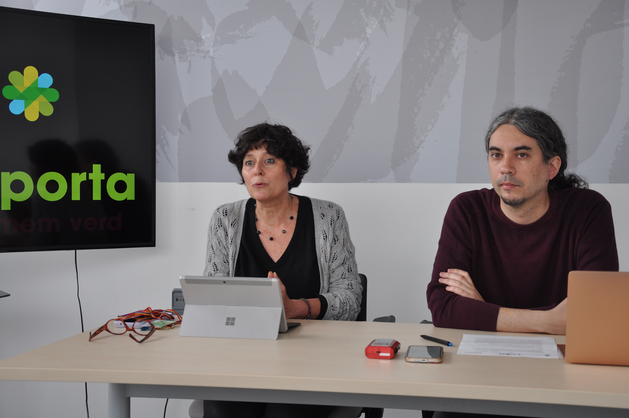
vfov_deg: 23.7
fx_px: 995
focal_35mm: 57
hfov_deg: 35.1
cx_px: 314
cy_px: 209
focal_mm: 38
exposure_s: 1/100
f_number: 5
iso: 400
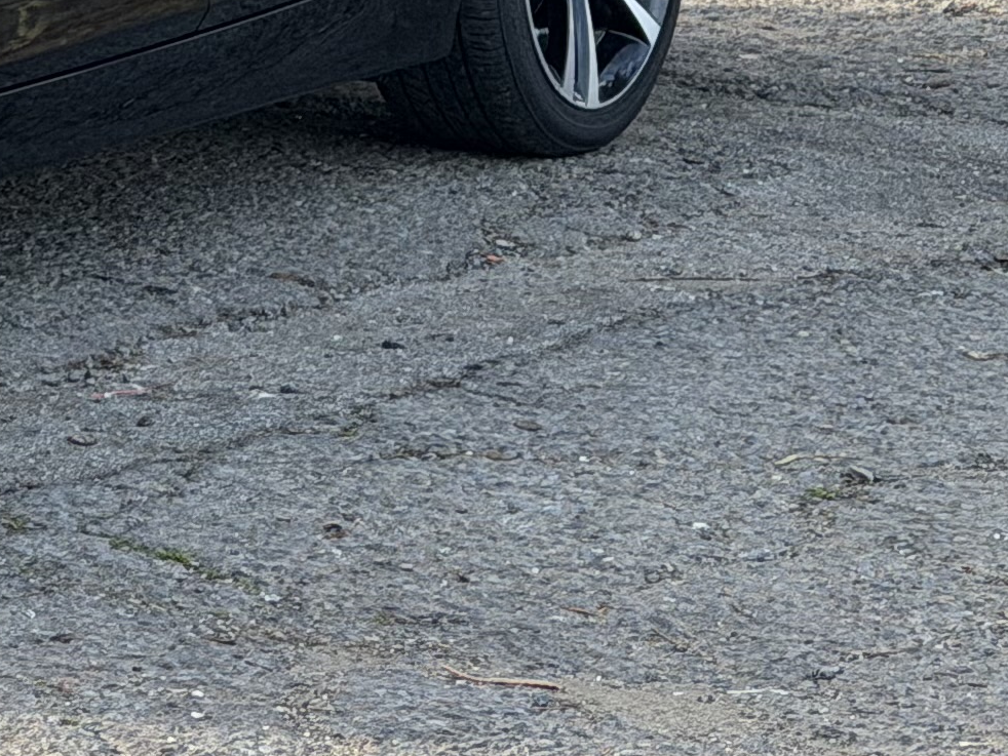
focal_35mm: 197
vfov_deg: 7.4
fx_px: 5738
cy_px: -300
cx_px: -688
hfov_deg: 9.6
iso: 100
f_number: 1.78
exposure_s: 1/1513
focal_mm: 6.76
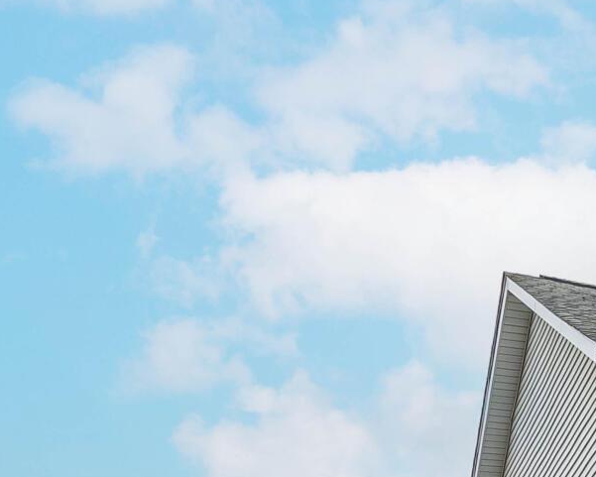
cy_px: 920
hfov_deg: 22.5
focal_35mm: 75
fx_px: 1323
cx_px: 786
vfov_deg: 16.3
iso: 500
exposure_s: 1/160
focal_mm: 16
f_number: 8
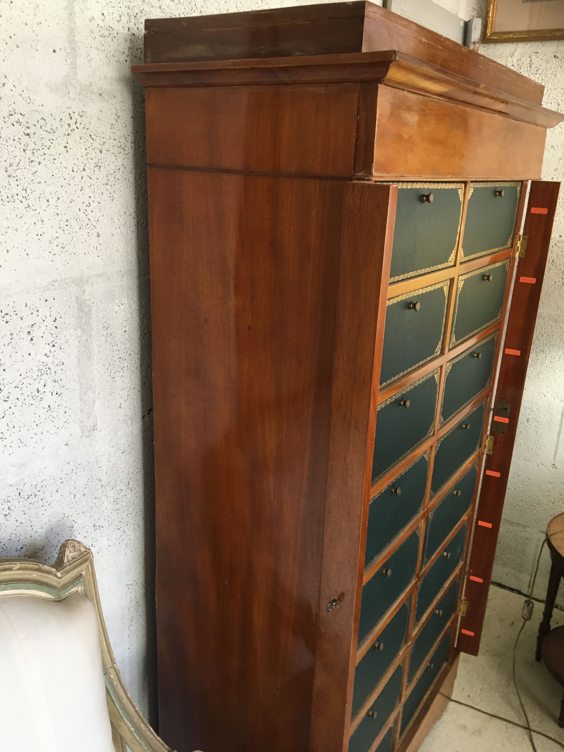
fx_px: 630
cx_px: 282
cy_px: 376
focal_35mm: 29
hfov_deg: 48.2
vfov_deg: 61.7
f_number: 2.2
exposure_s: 1/33
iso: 64
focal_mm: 4.15
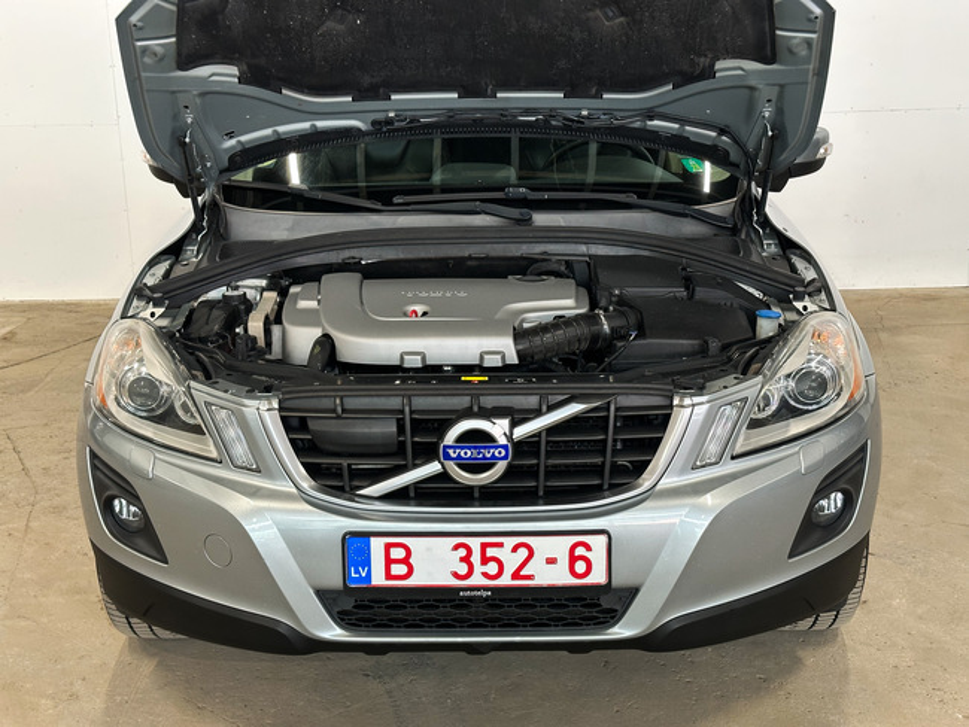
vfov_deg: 30.3
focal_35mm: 48
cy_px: 364
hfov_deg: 39.6
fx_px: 1344
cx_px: 484
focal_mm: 6.86
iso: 125
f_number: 1.8
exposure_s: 1/50
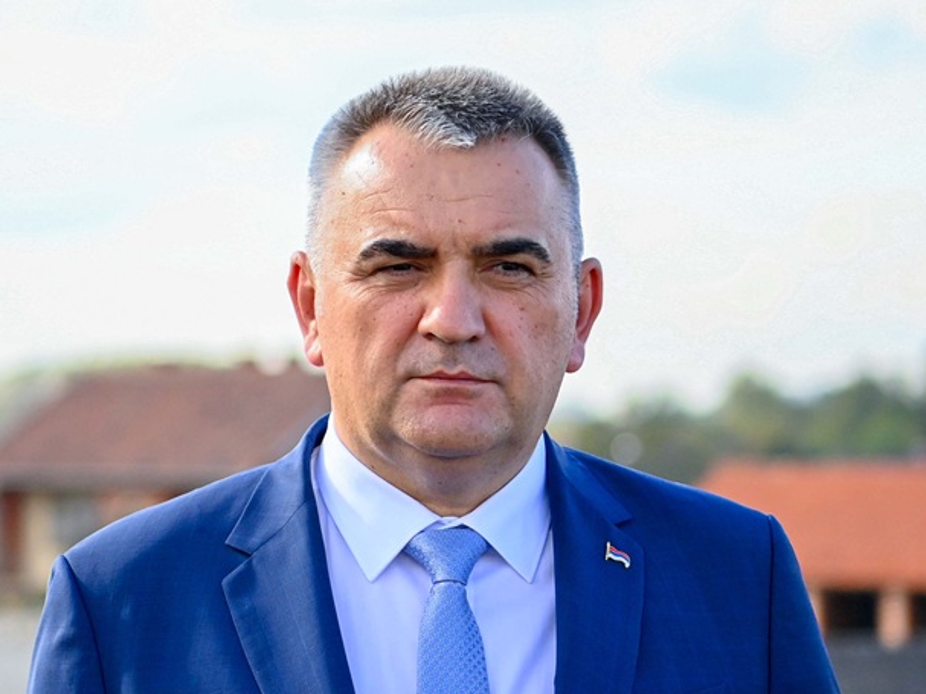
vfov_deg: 11.1
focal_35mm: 133
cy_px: 356
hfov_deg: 14.8
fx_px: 3557
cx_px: 551
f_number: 2.8
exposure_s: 1/6400
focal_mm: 70
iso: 1000
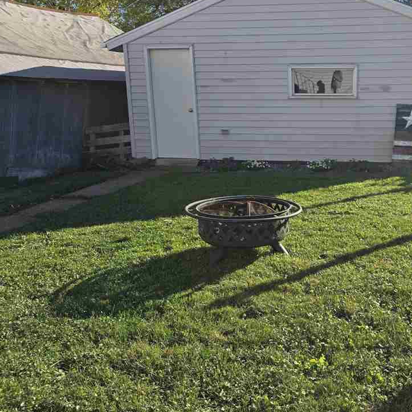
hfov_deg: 44.2
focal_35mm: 36
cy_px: 186
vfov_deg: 46.0
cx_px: 319
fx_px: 485
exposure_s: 1/494
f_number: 1.7
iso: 12
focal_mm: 6.3
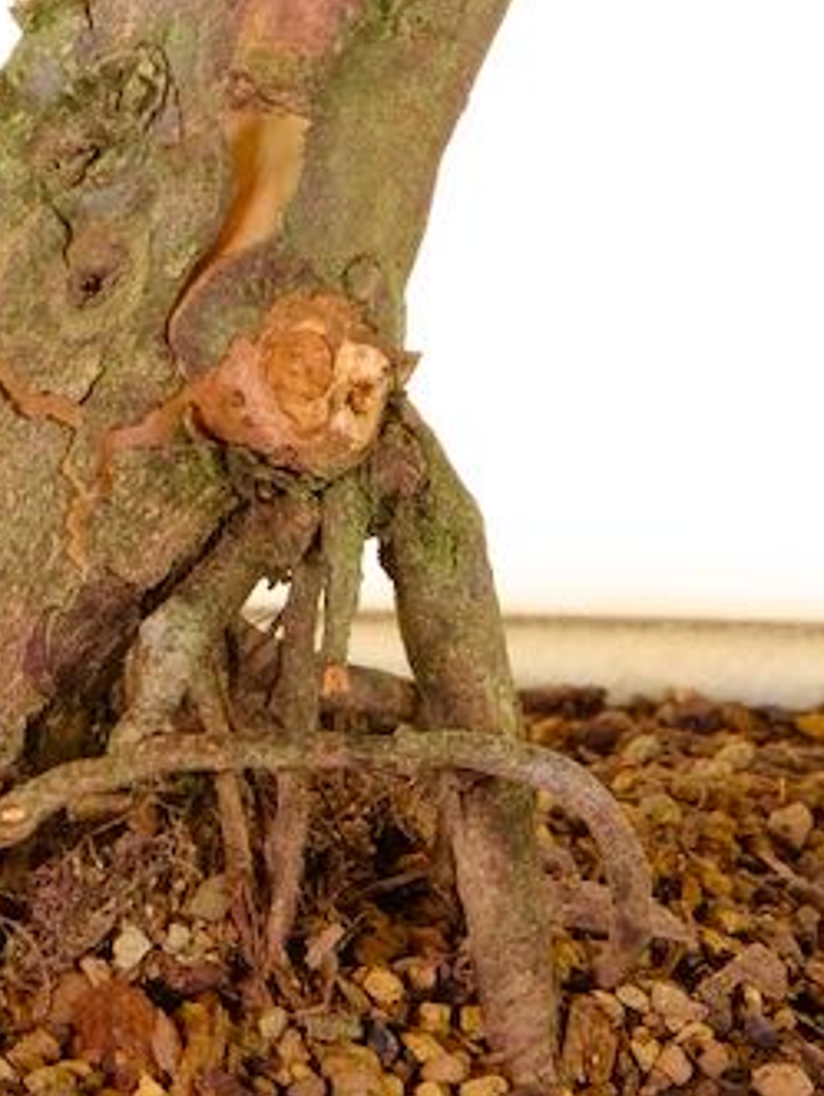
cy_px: -808
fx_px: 22586
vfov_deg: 2.8
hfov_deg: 2.1
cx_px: -169
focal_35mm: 713
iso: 800
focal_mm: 127.9
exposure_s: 1/8
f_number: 16
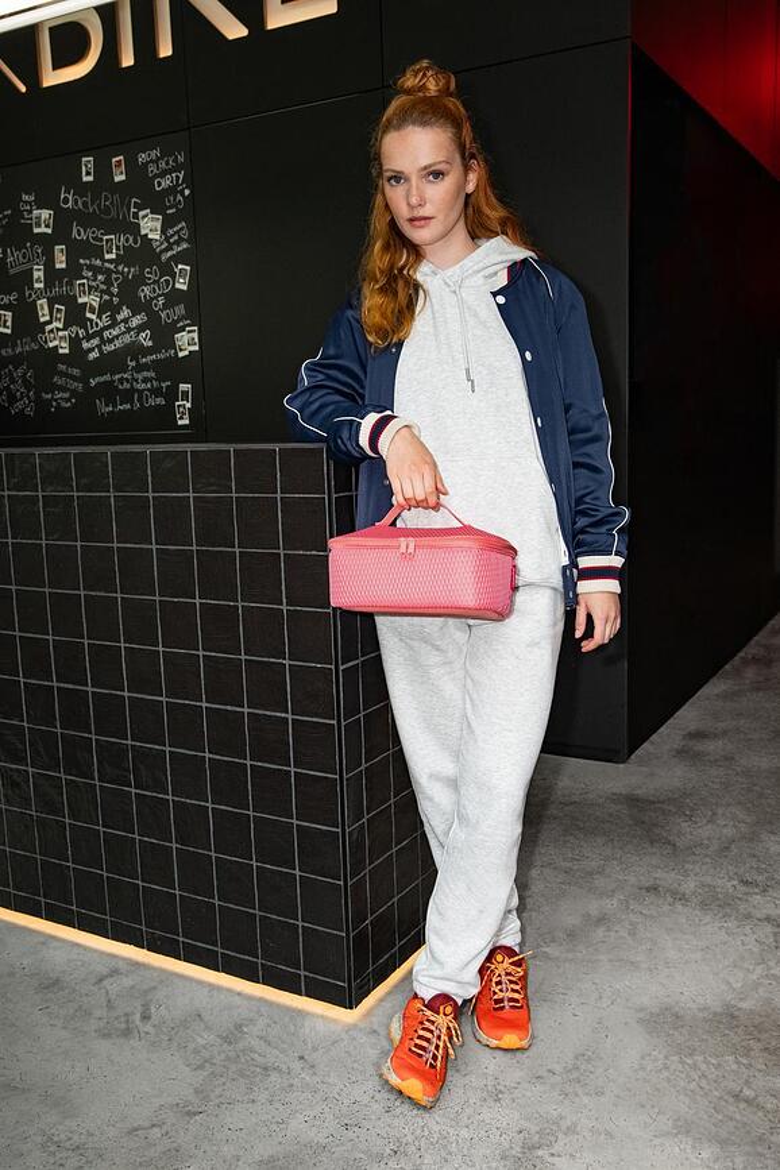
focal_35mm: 34
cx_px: 390
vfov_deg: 55.8
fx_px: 1105
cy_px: 585
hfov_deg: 38.9
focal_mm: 34
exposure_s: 1/200
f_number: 6.3
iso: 1250
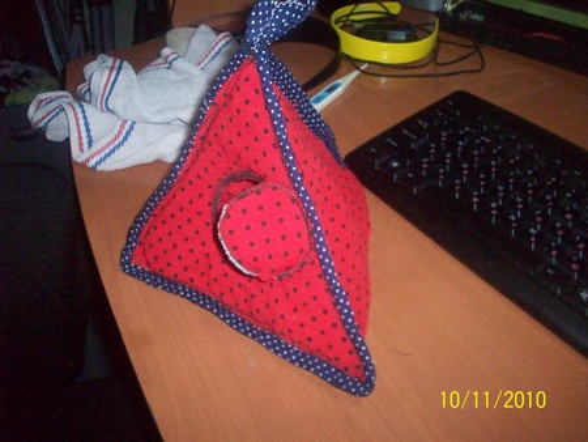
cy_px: 221
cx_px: 294
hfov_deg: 50.1
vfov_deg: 38.7
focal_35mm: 37
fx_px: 629
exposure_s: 1/64
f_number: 2.8
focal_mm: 6.2
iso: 400
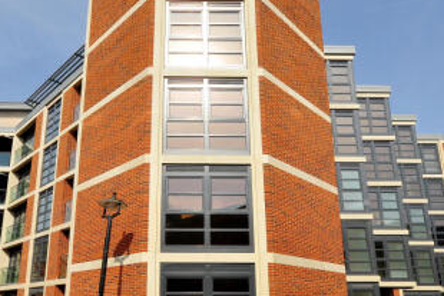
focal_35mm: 23
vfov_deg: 54.9
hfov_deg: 75.9
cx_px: 201
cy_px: 125
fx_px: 284
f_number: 10
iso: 320
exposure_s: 1/320
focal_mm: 10
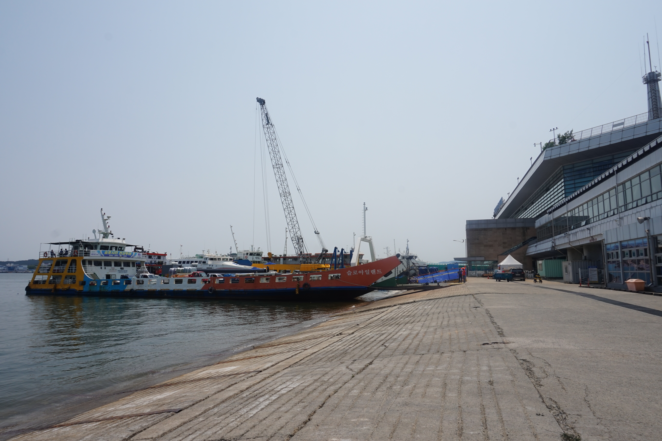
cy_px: 220
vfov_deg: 53.1
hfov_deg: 73.8
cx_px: 331
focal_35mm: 24
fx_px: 441
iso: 100
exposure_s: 1/160
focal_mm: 16
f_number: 14
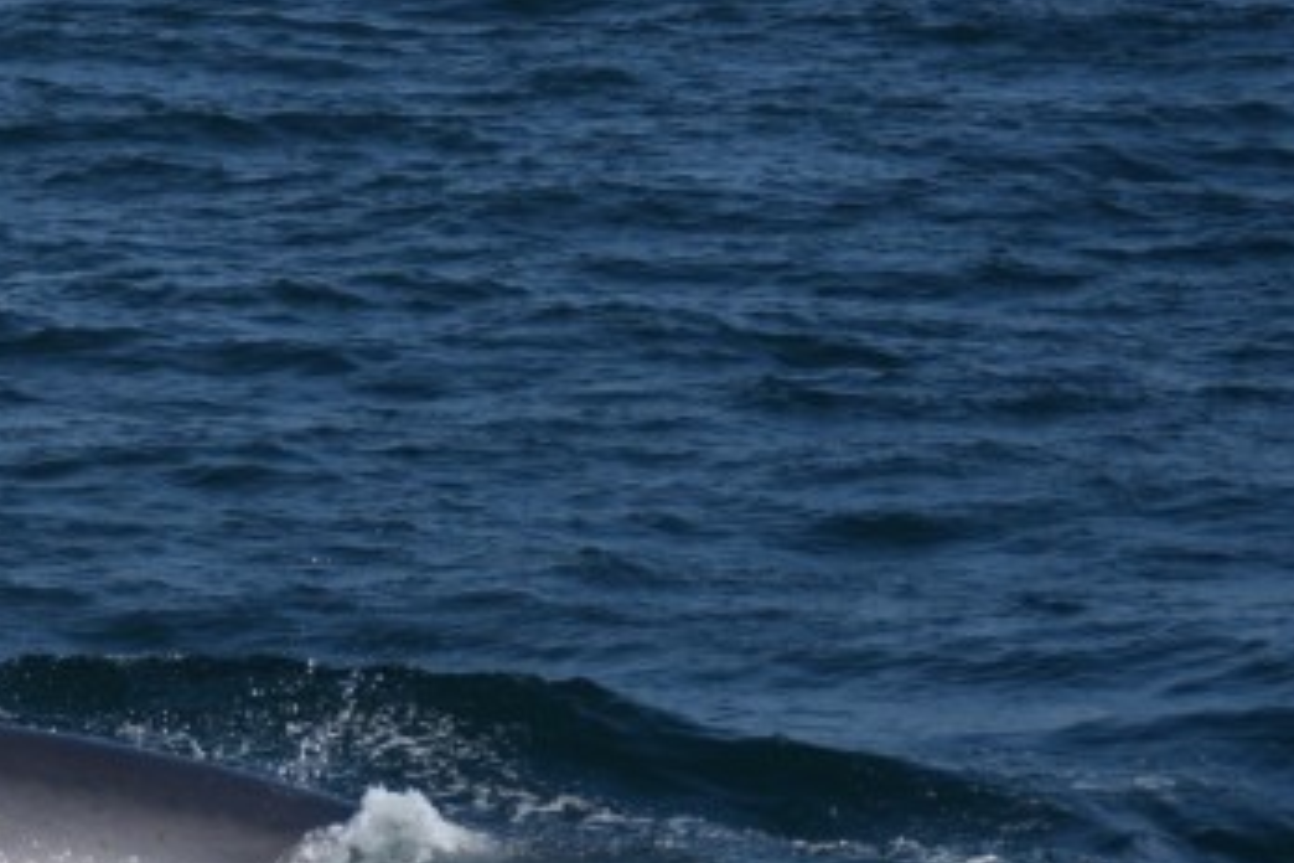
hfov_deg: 6.7
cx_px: -387
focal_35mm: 307
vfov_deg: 4.5
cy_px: 945
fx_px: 11034
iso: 200
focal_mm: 66
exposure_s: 1/4000
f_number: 4.2
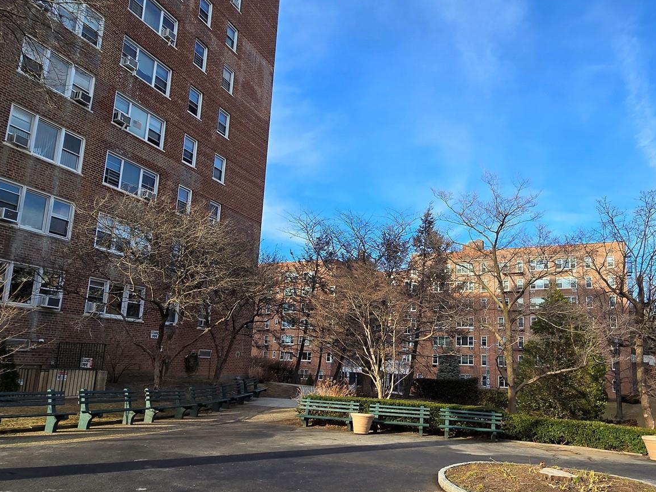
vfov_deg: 58.6
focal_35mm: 23
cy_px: 286
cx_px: 386
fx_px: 436
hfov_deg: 73.3
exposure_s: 1/767
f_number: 2.2
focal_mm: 2.2
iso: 50
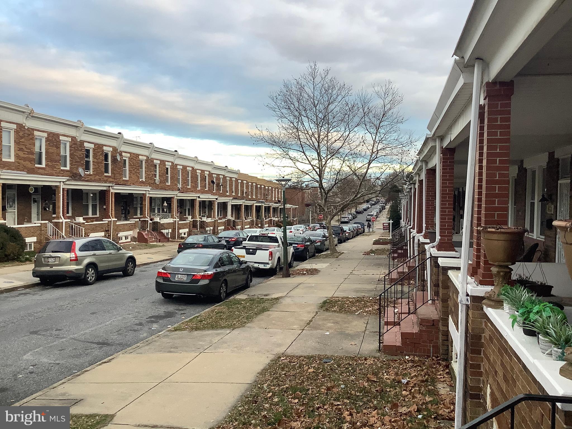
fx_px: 512
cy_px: 214
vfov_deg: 45.4
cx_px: 286
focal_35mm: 31
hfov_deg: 58.4
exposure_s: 1/120
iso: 64
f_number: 2.4
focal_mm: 3.3
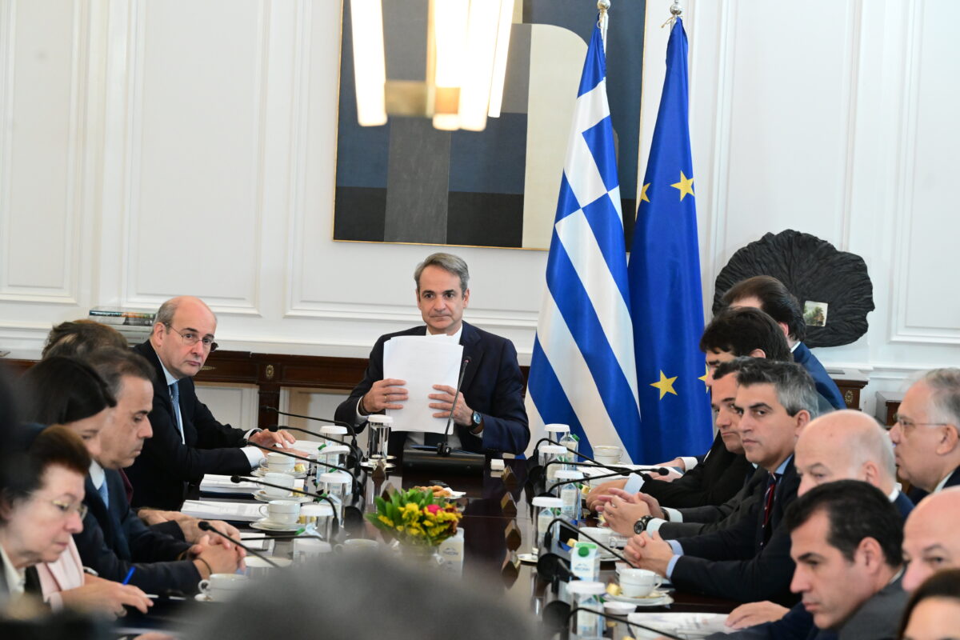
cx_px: 480
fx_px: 2933
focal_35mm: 110
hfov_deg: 18.6
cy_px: 320
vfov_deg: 12.5
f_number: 6.3
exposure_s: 1/400
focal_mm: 110
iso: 8000
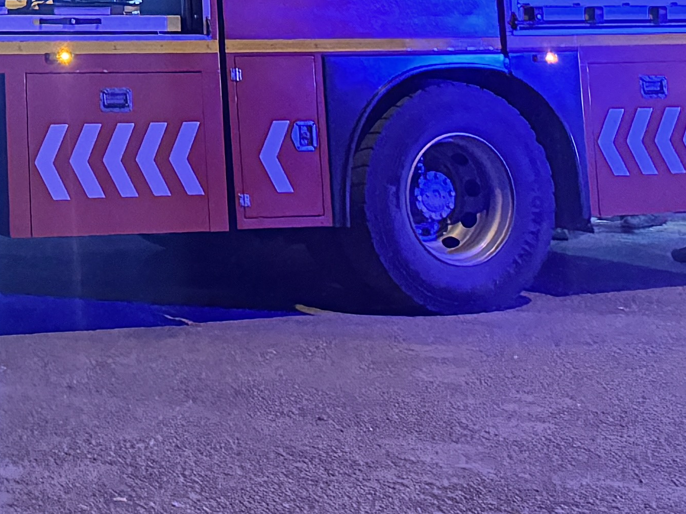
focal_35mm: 102
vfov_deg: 13.3
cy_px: -357
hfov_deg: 17.7
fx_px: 2021
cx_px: -264
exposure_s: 1/25
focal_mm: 6.76
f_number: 1.78
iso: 800
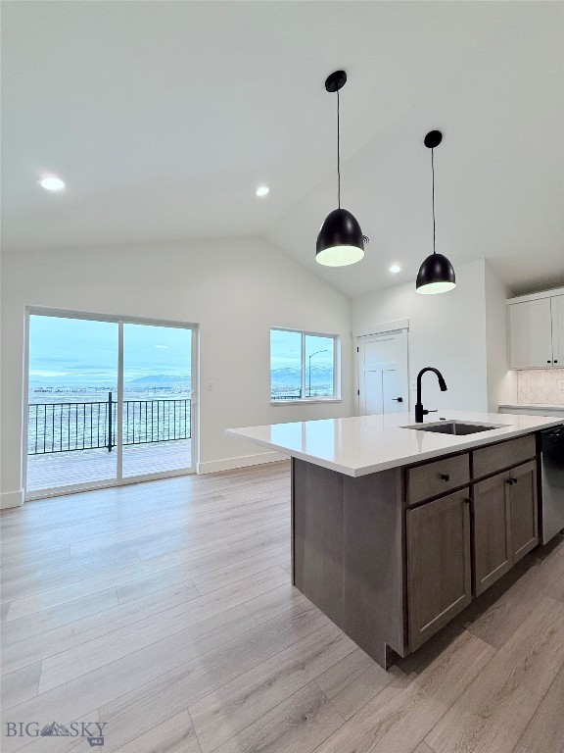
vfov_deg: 102.1
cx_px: 282
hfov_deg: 85.7
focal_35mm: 14
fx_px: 304
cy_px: 376
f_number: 2.2
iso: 125
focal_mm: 2.22
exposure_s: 1/120
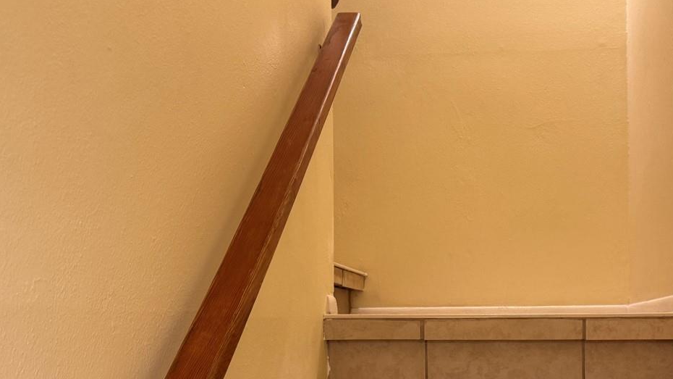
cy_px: 315
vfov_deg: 25.9
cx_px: 439
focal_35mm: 45
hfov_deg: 44.9
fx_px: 803
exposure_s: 1/120
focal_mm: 6.76
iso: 200
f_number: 1.78
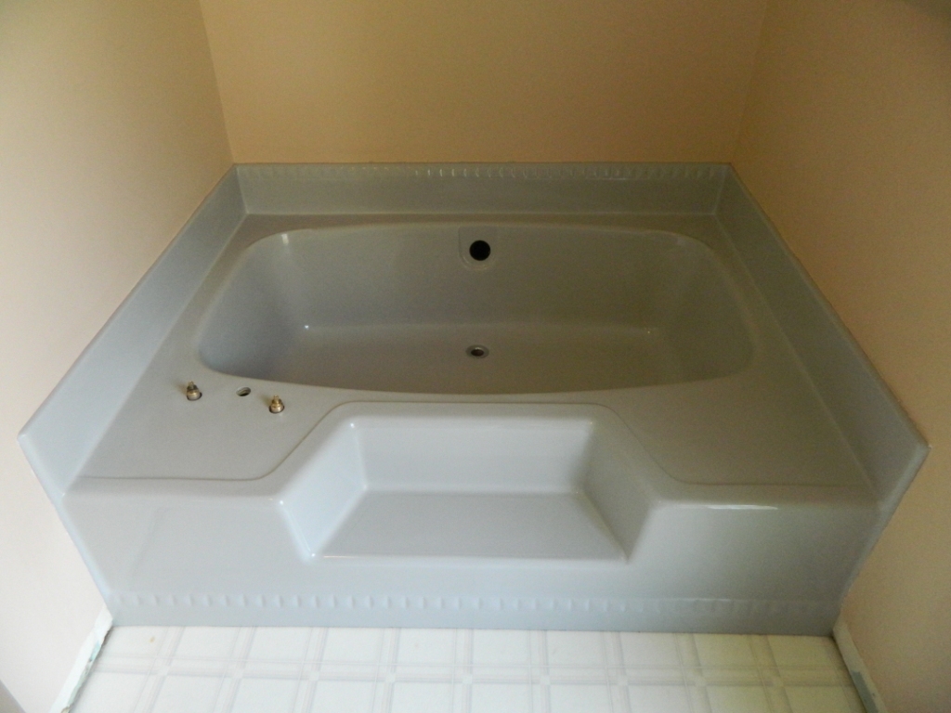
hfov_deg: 69.4
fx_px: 687
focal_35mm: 25
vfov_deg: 54.9
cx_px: 476
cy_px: 356
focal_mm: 4.5
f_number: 3.1
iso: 400
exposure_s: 1/80
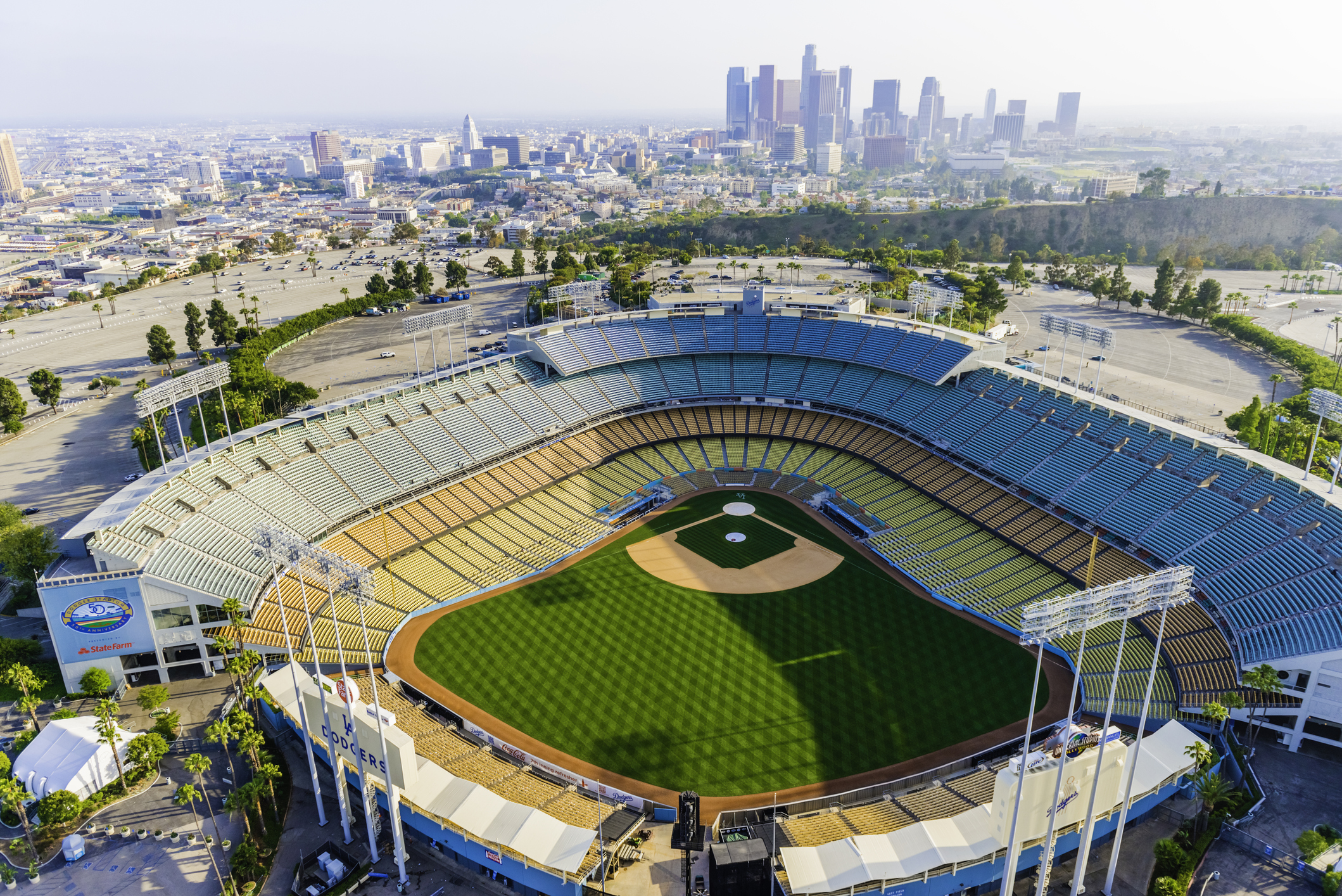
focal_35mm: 24
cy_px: 448
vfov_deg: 53.2
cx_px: 671
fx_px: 895
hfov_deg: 73.7
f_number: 4
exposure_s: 1/2000
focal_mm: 24
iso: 400
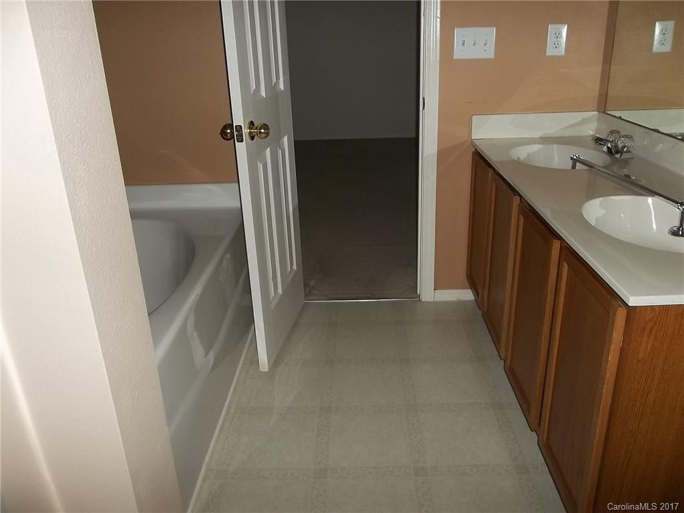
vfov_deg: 51.4
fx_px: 534
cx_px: 342
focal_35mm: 27
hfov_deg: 65.3
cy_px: 256
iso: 80
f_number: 3.5
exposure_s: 1/30
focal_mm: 4.9
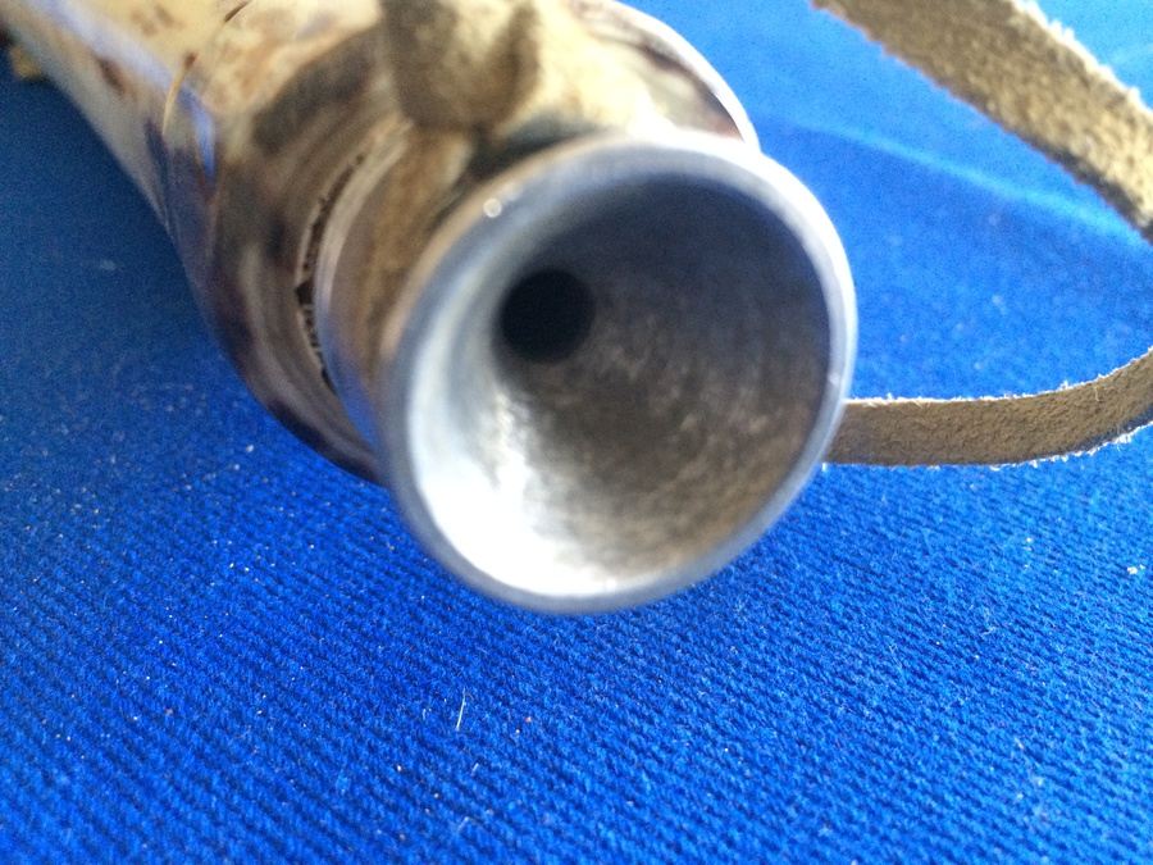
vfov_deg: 46.8
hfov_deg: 60.0
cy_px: 432
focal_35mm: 30
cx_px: 576
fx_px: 999
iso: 250
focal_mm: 4.12
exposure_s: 1/30
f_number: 2.2
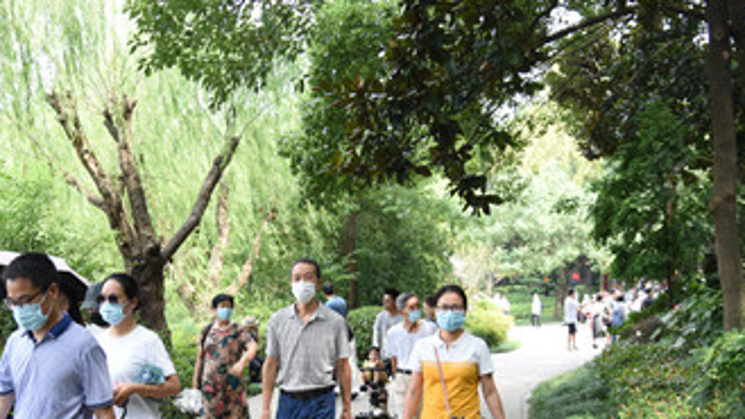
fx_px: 830
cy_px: 348
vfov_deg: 27.6
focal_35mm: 42
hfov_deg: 47.7
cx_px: 258
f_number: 4
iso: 800
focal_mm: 24
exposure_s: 1/640
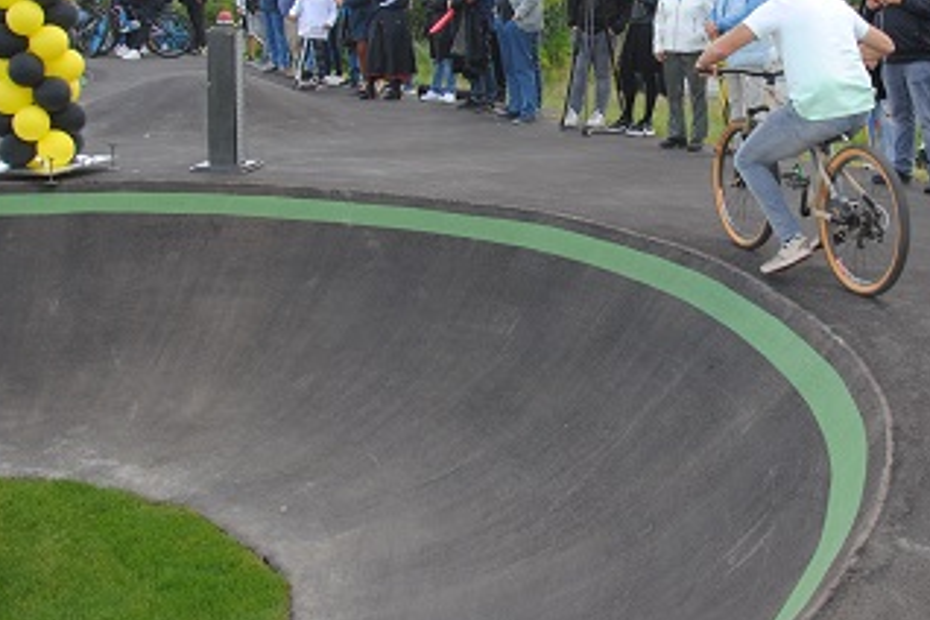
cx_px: 600
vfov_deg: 25.8
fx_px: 1317
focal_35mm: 51
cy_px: 92
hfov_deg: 38.6
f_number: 5
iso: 100
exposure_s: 1/200
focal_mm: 18
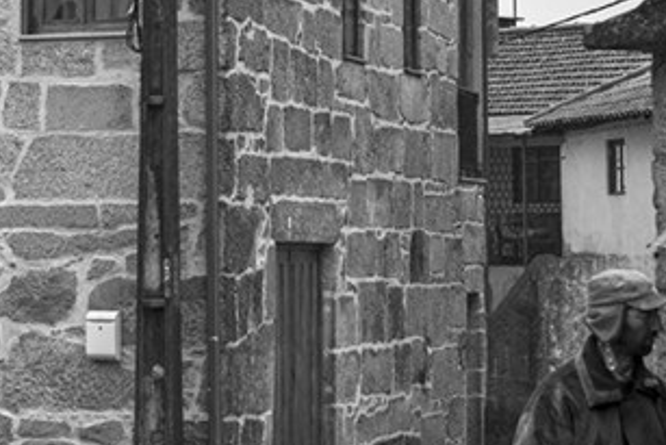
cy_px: 85
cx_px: -48
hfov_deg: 11.6
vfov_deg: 7.8
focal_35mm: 175
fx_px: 3239
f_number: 8
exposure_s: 1/250
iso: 250
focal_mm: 42
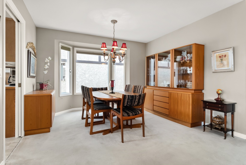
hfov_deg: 90.0
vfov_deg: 67.4
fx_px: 123
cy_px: 82
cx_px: 123
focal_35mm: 18
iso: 100
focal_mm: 12
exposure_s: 1/2
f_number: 8
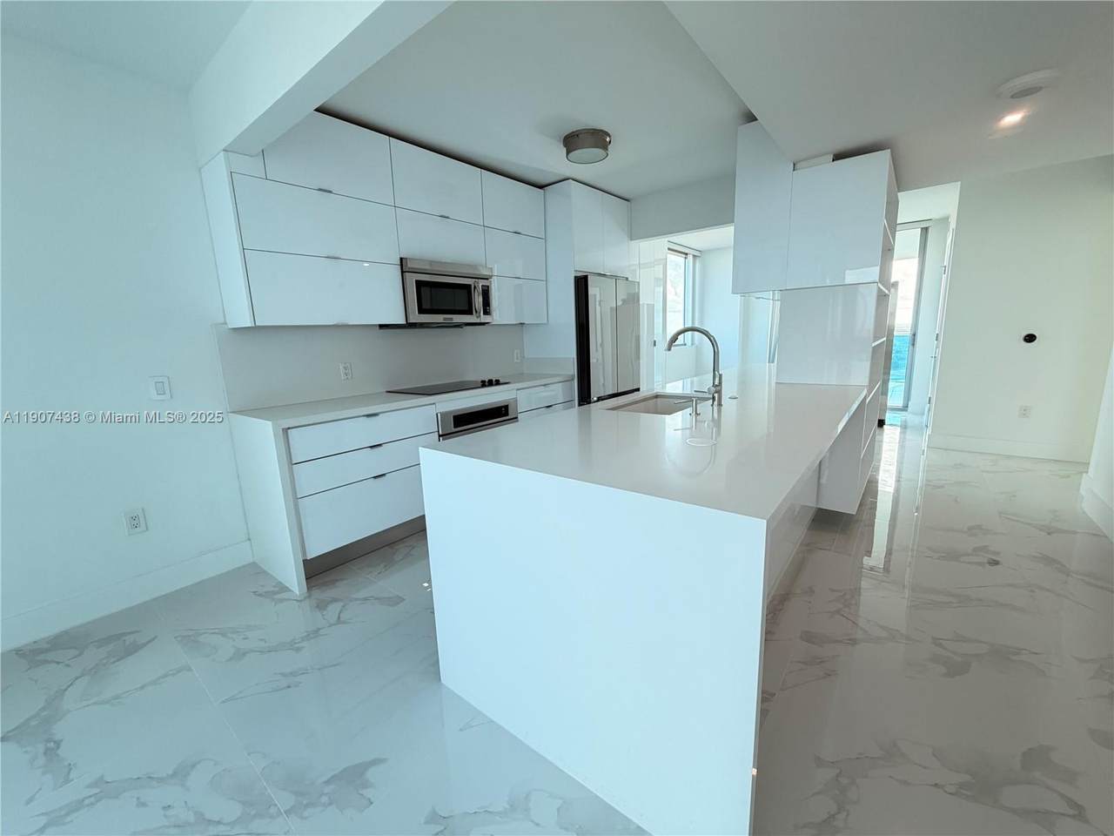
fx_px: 451
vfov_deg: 85.7
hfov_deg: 102.1
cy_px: 418
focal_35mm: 14
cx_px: 557
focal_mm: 2.22
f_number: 2.2
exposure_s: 1/120
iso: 100
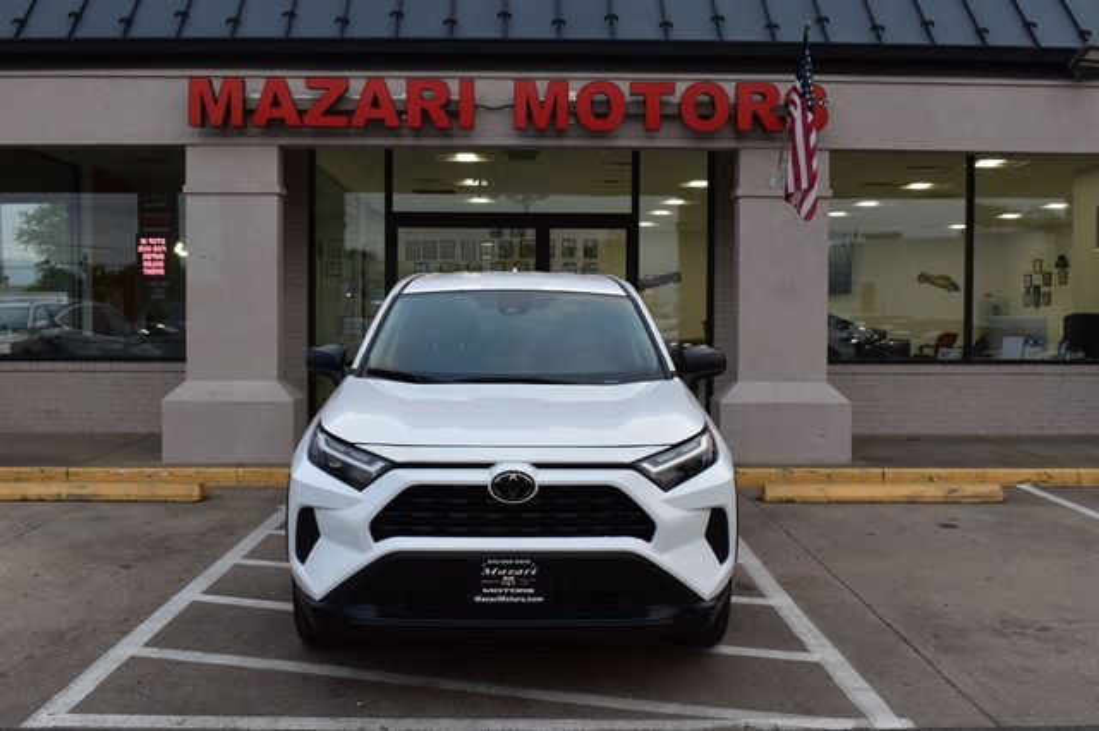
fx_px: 1190
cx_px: 550
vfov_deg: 34.2
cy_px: 366
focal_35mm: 39
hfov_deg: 49.6
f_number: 9
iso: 400
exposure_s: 1/100
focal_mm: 26
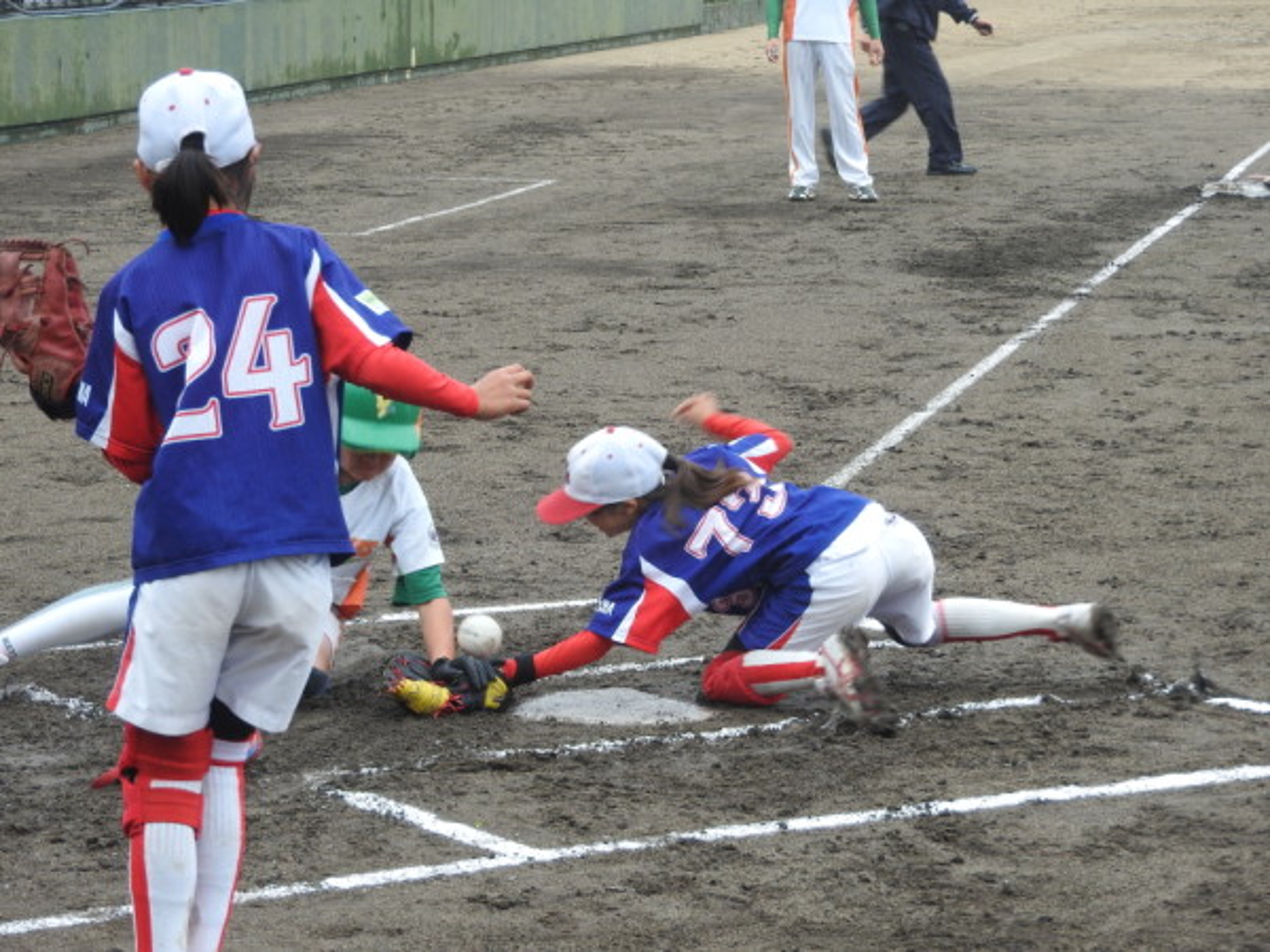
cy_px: 476
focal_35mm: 125
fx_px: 4586
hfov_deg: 15.8
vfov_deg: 11.9
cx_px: 635
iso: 100
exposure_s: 1/60
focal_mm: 22.4
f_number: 5
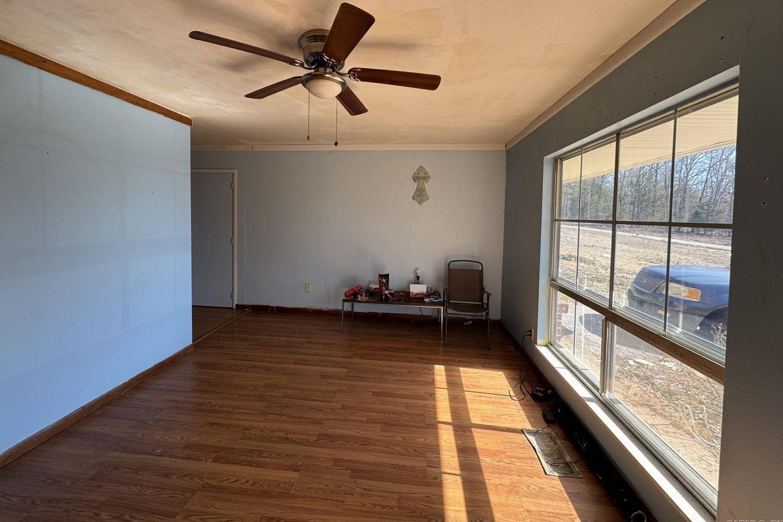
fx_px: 326
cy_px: 229
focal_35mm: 15
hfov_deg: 100.4
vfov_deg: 77.0
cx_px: 383
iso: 50
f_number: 2.2
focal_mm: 2.22
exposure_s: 1/99
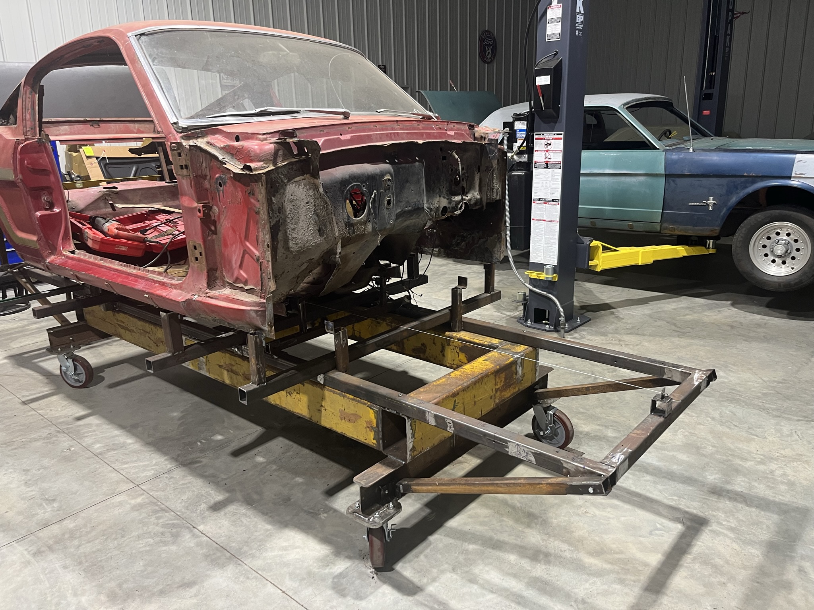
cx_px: 407
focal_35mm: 26
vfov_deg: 53.1
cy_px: 305
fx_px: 611
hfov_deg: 67.3
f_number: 1.6
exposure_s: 1/60
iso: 125
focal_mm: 5.1
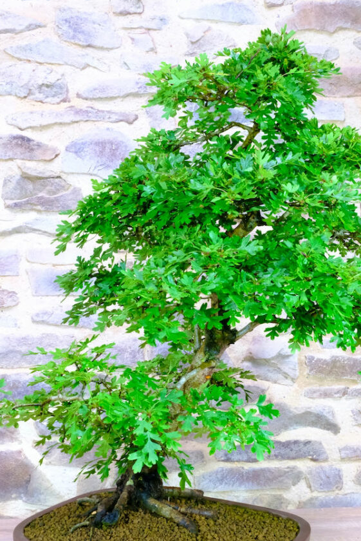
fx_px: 751
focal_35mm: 50
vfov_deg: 39.5
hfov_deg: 27.0
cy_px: 305
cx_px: 211
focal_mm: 23.3
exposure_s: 1/20
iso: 3200
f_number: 14
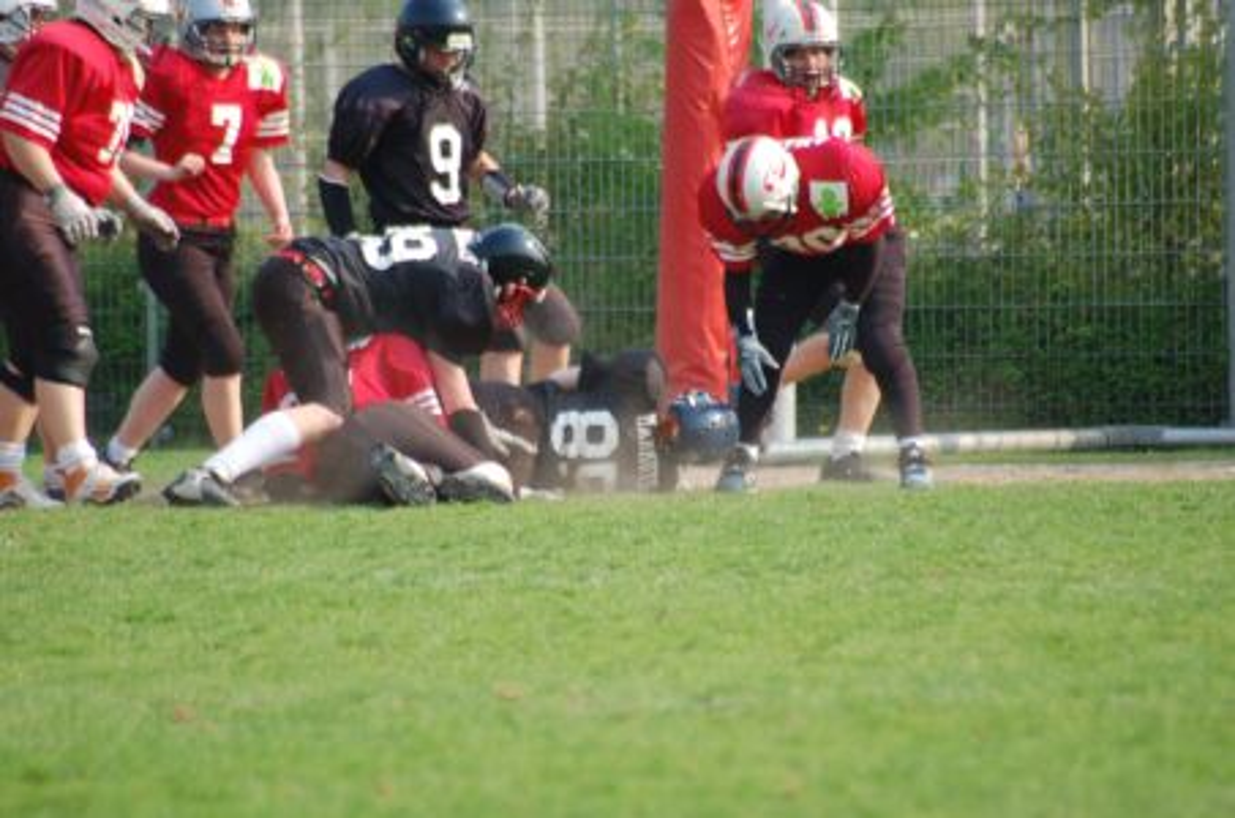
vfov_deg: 3.0
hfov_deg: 4.6
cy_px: 409
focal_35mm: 450
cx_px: 618
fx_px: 15405
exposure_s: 1/500
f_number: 5.6
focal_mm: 300
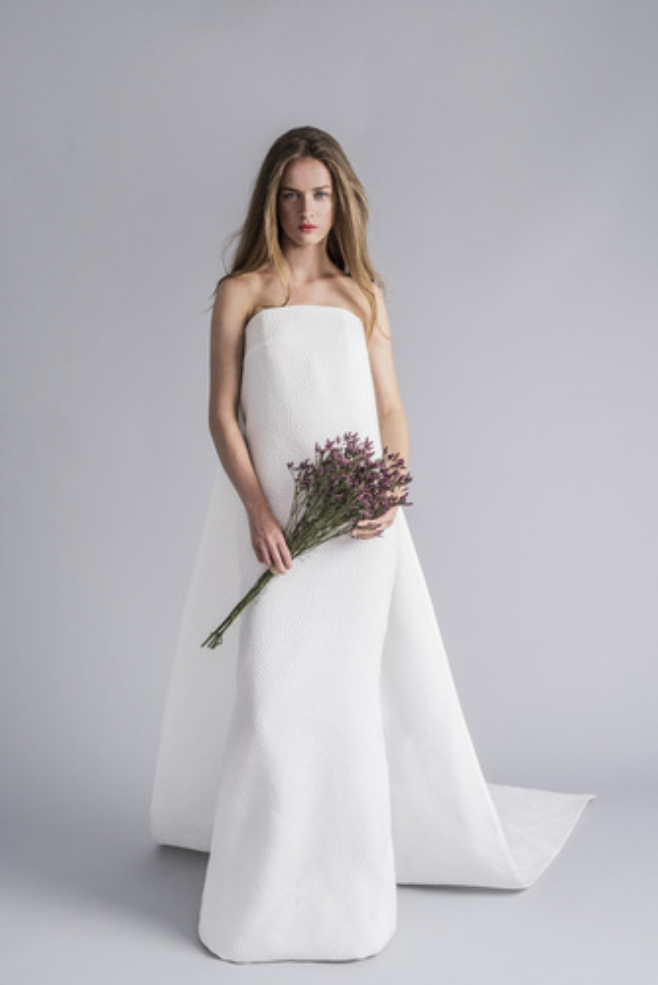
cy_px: 492
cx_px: 329
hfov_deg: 27.0
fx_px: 1369
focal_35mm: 50
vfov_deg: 39.6
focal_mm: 50
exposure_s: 1/100
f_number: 9
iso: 80
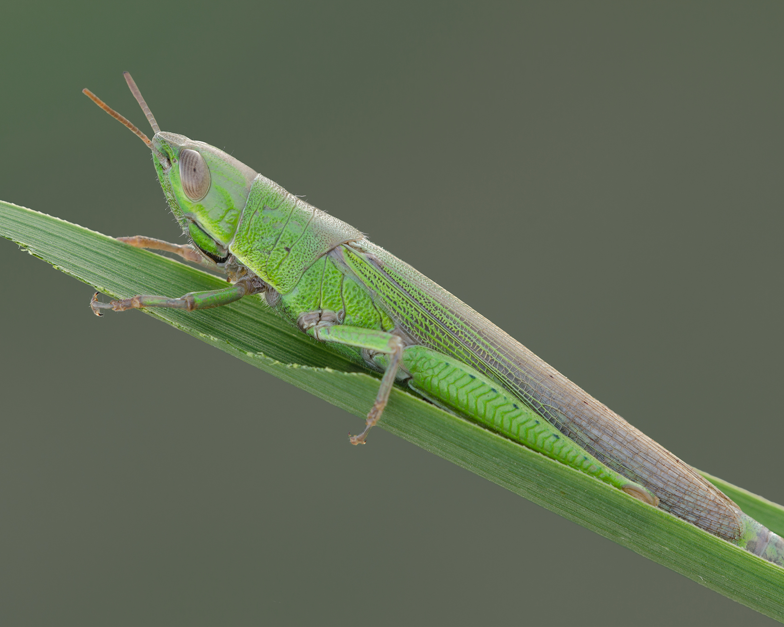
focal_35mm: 306
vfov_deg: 5.1
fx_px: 7099
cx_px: 466
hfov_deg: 6.3
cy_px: 313
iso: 100
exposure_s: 1/10
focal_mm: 180
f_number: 9
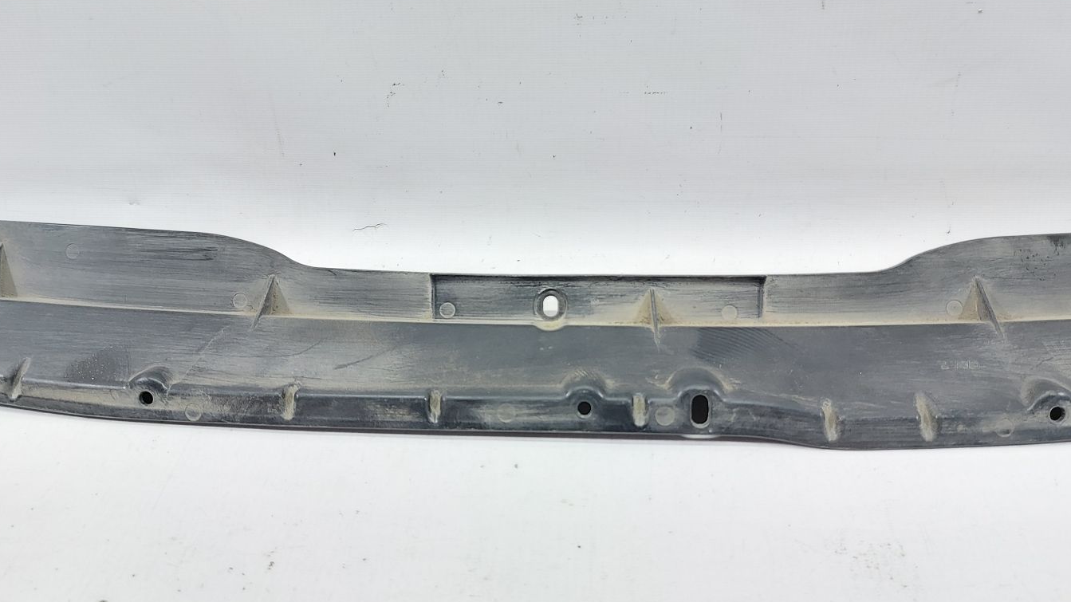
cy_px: 262
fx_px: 767
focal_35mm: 27
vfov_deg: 42.8
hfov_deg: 69.9
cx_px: 541
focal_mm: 5.23
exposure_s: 1/50
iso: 200
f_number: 1.8
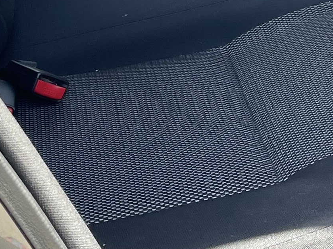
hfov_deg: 15.7
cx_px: 211
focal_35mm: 125
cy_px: -160
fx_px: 1202
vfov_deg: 11.2
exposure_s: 1/251
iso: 32
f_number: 1.6
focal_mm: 5.1
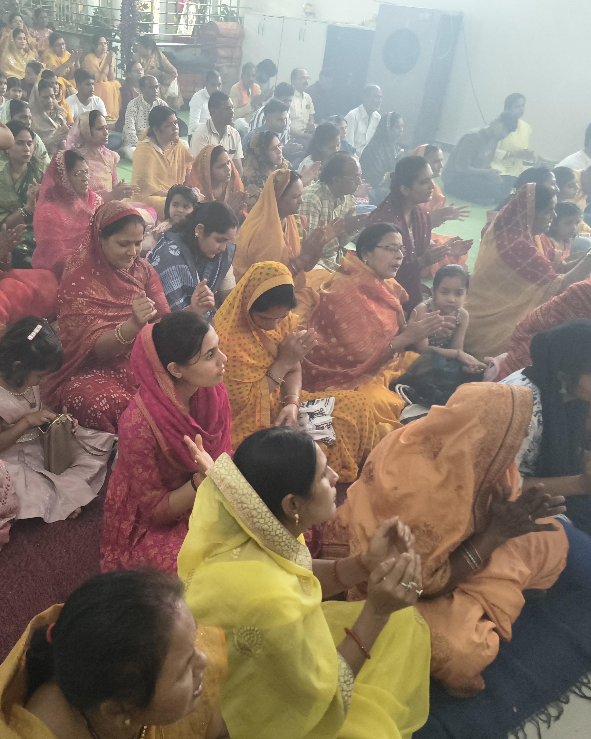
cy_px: 373
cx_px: 217
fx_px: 700
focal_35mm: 32
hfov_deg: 45.4
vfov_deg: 55.7
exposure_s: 1/100
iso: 512
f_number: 1.8
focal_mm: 5.56
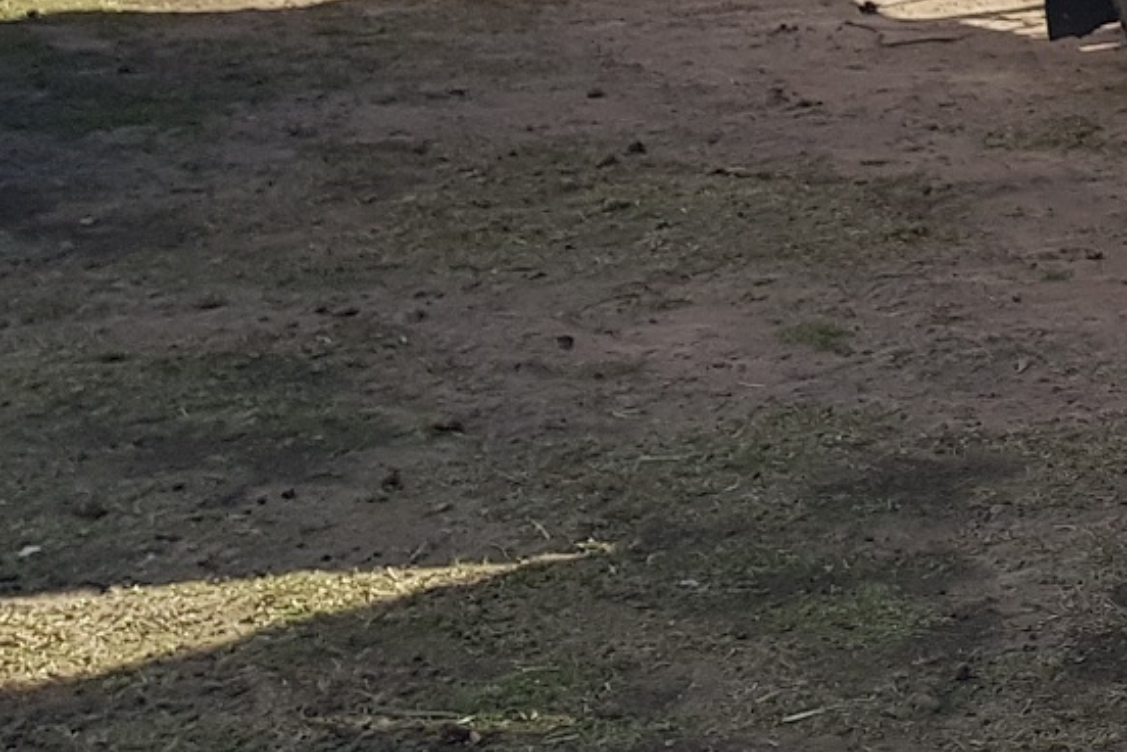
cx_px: 1999
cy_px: -270
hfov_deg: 17.2
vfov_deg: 13.4
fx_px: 3068
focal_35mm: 98
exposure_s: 1/1272
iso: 40
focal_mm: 4.2
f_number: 1.7
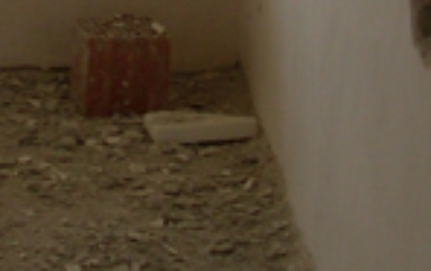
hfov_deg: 12.6
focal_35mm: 163
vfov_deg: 8.0
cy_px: -64
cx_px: -23
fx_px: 1918
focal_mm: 6.3
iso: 80
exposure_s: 1/350
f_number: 3
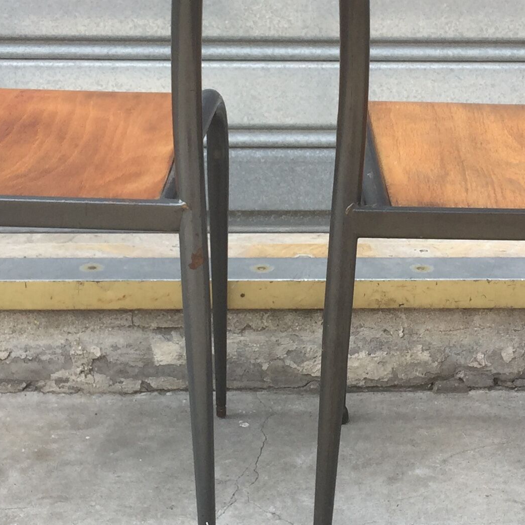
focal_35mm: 80
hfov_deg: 21.6
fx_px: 1373
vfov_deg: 21.6
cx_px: 301
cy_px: 244
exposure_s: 1/293
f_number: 2.2
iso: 32
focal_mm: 4.15
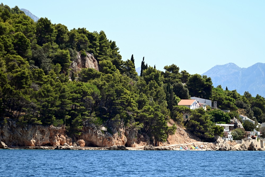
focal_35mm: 300
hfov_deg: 6.9
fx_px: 2209
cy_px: 88
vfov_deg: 4.6
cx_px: 132
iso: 110
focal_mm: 300
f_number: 5.6
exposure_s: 1/320
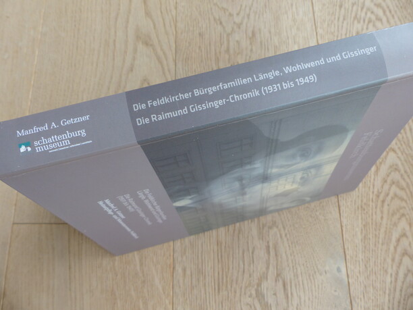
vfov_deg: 54.9
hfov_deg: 69.4
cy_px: 155
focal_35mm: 25
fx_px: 298
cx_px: 206
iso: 100
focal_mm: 4.5
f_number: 2.8
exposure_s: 1/100
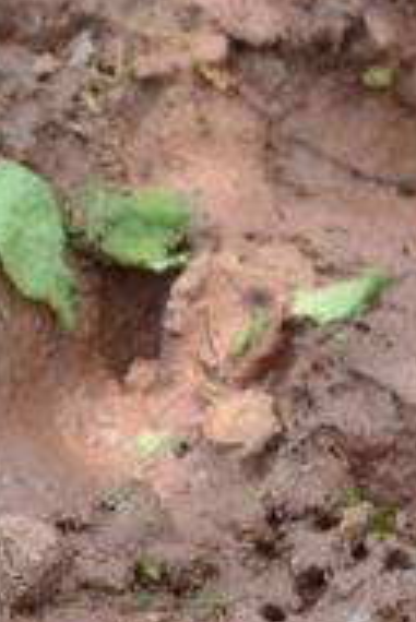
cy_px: 759
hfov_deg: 3.4
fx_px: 6972
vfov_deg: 5.1
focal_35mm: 403
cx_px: -491
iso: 400
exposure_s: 1/1250
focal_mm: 50
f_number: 4
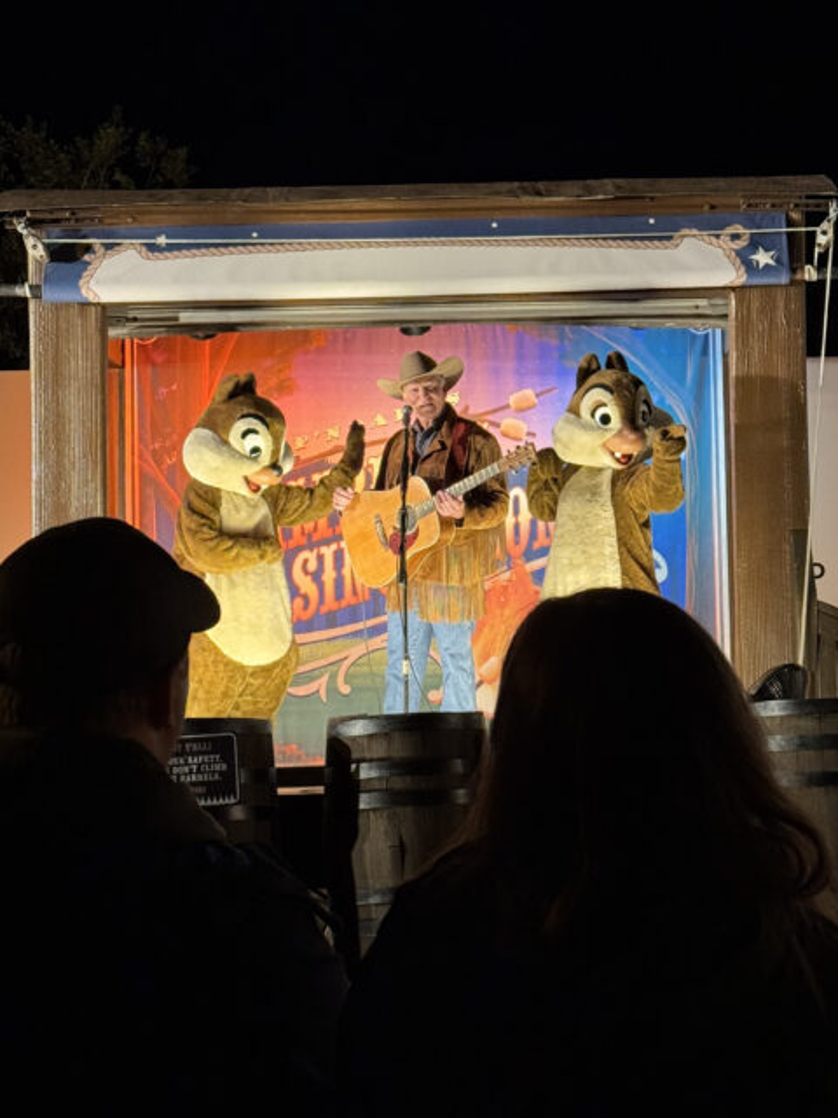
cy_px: 559
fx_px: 1549
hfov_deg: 30.3
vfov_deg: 39.7
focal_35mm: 48
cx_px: 419
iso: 320
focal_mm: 6.76
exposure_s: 1/40
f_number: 1.78
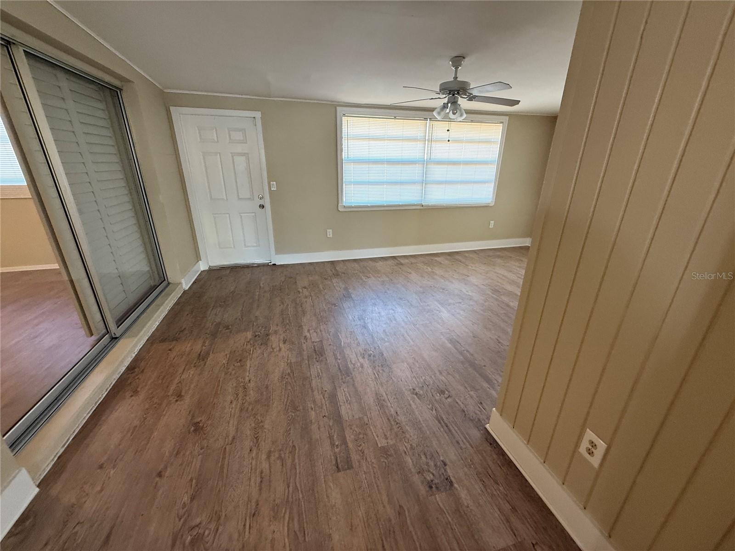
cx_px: 368
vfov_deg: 85.7
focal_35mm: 14
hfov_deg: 102.1
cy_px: 276
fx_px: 297
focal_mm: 2.22
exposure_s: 1/60
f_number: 2.2
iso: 250
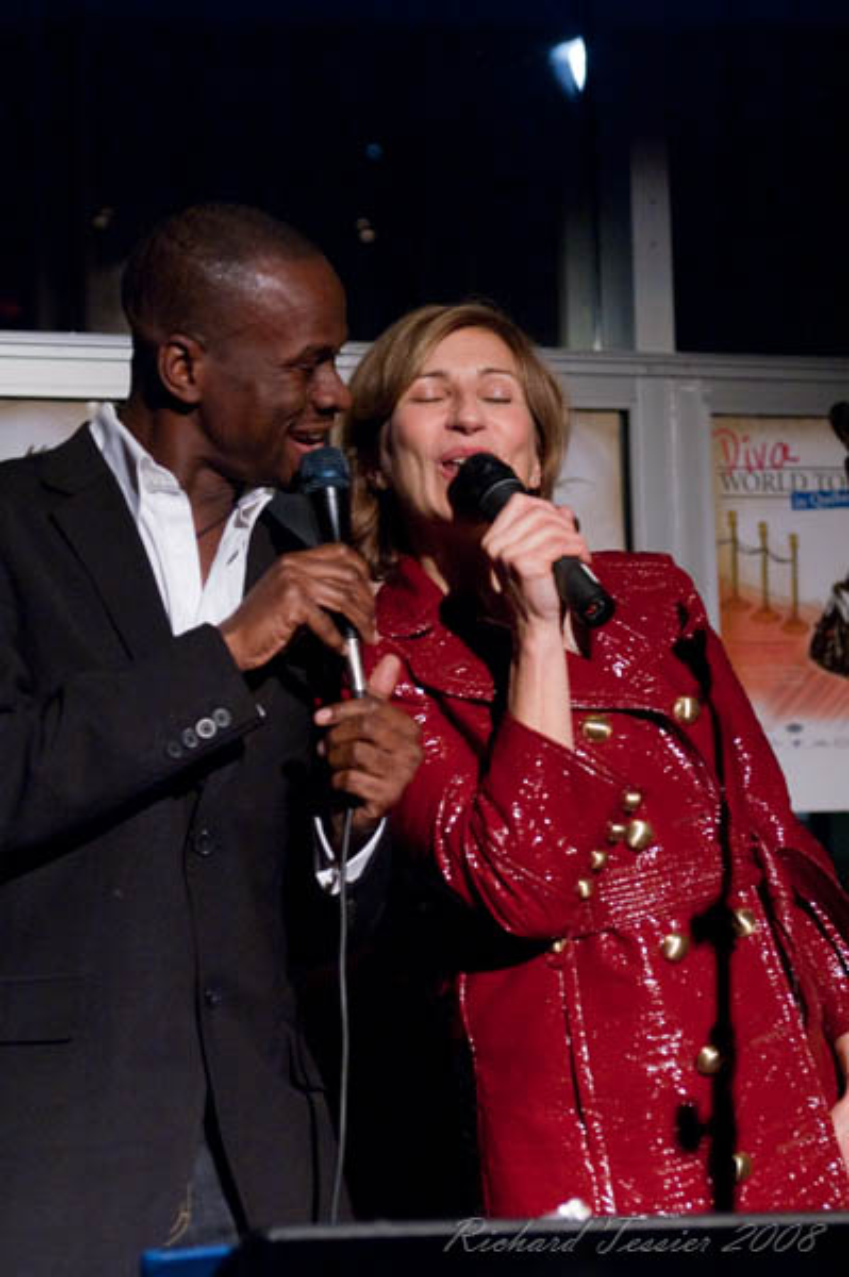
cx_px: 424
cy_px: 638
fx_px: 2658
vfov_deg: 27.0
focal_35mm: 75
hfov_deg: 18.2
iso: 800
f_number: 2.8
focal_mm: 50
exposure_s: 1/125
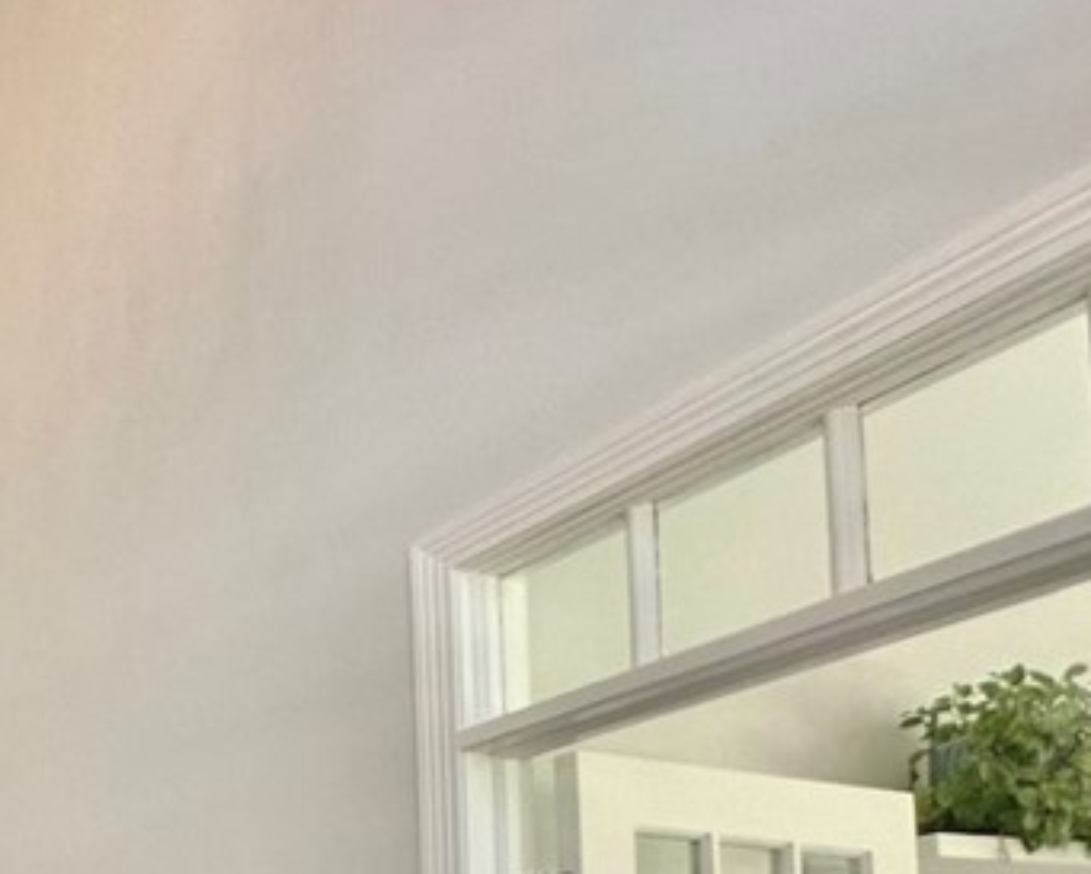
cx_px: -467
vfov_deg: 31.1
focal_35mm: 41
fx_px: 1324
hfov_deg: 30.2
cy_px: 1034
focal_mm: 2.22
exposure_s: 1/120
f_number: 2.2
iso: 125
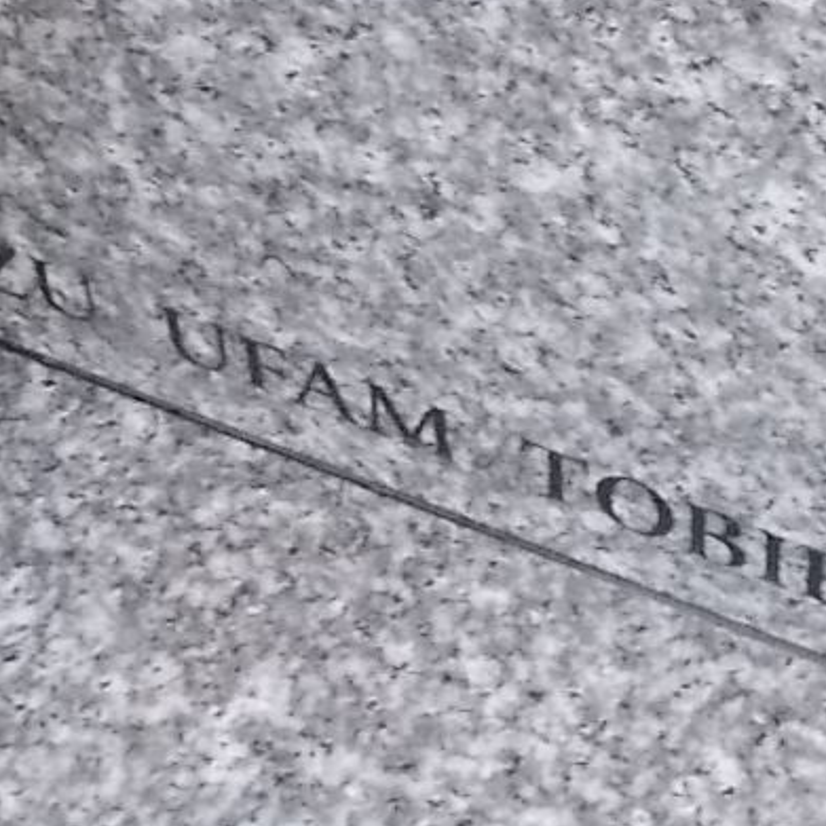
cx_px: 809
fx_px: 2538
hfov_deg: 18.1
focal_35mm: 94
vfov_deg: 18.2
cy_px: 91
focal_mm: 4.6
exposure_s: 1/60
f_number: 3.2
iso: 400
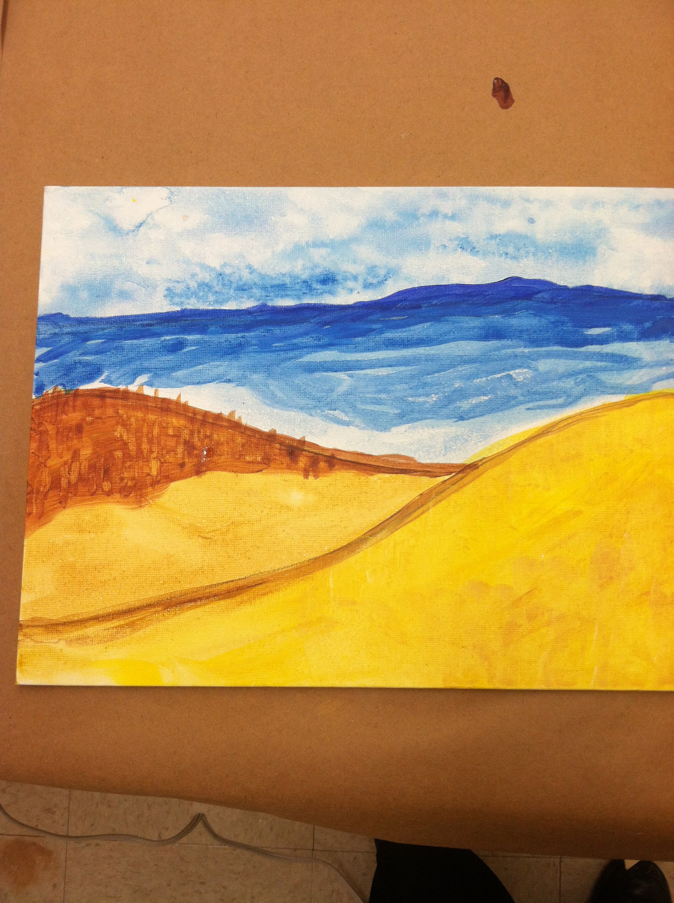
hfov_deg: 40.6
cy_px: 452
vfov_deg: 52.7
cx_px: 337
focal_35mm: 35
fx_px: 911
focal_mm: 3.85
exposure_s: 1/50
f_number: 2.8
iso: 100
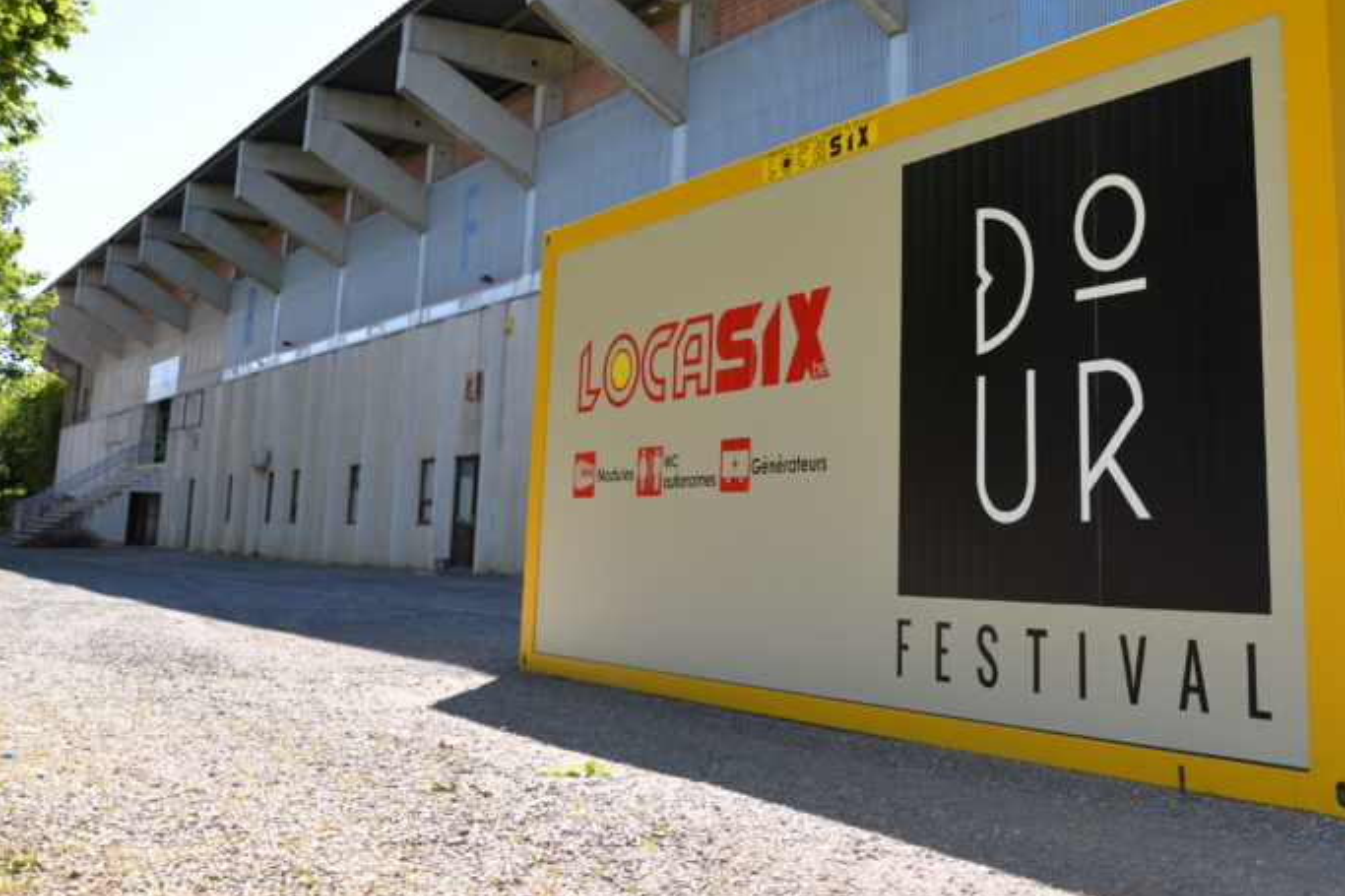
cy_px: 289
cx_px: 910
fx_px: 1345
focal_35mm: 36
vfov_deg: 36.4
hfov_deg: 52.0
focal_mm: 24
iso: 100
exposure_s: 1/200
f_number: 4.5
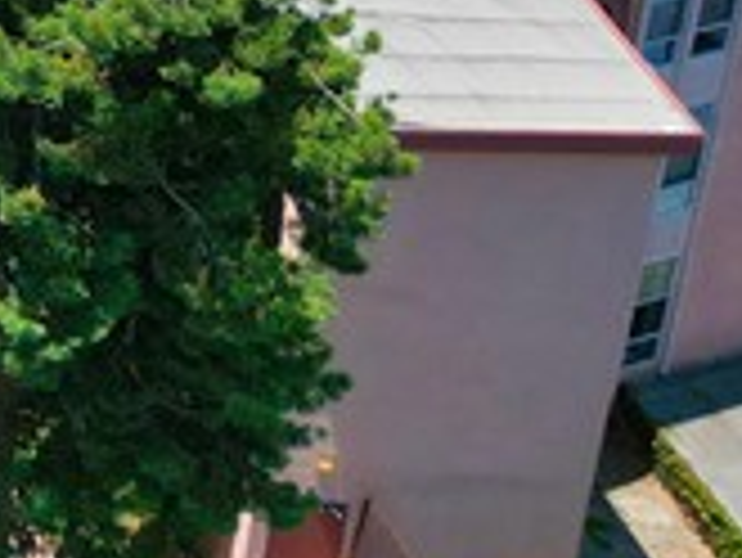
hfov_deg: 11.0
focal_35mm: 149
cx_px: -1084
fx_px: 3196
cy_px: -472
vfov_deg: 9.5
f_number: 1.7
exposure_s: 1/3200
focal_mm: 6.72
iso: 130
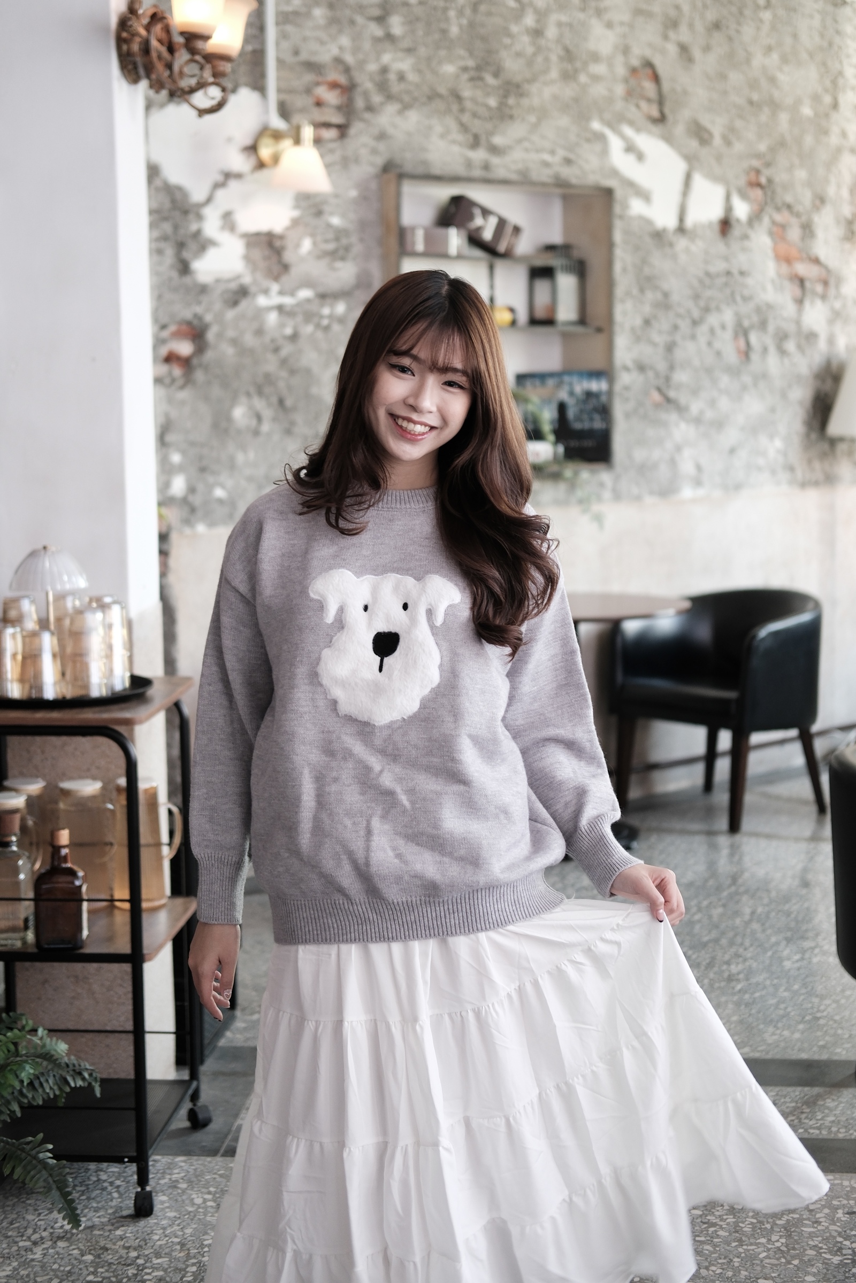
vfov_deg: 37.5
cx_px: 428
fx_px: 1890
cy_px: 642
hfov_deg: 25.5
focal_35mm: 53
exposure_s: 1/42
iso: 400
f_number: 2
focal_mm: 35
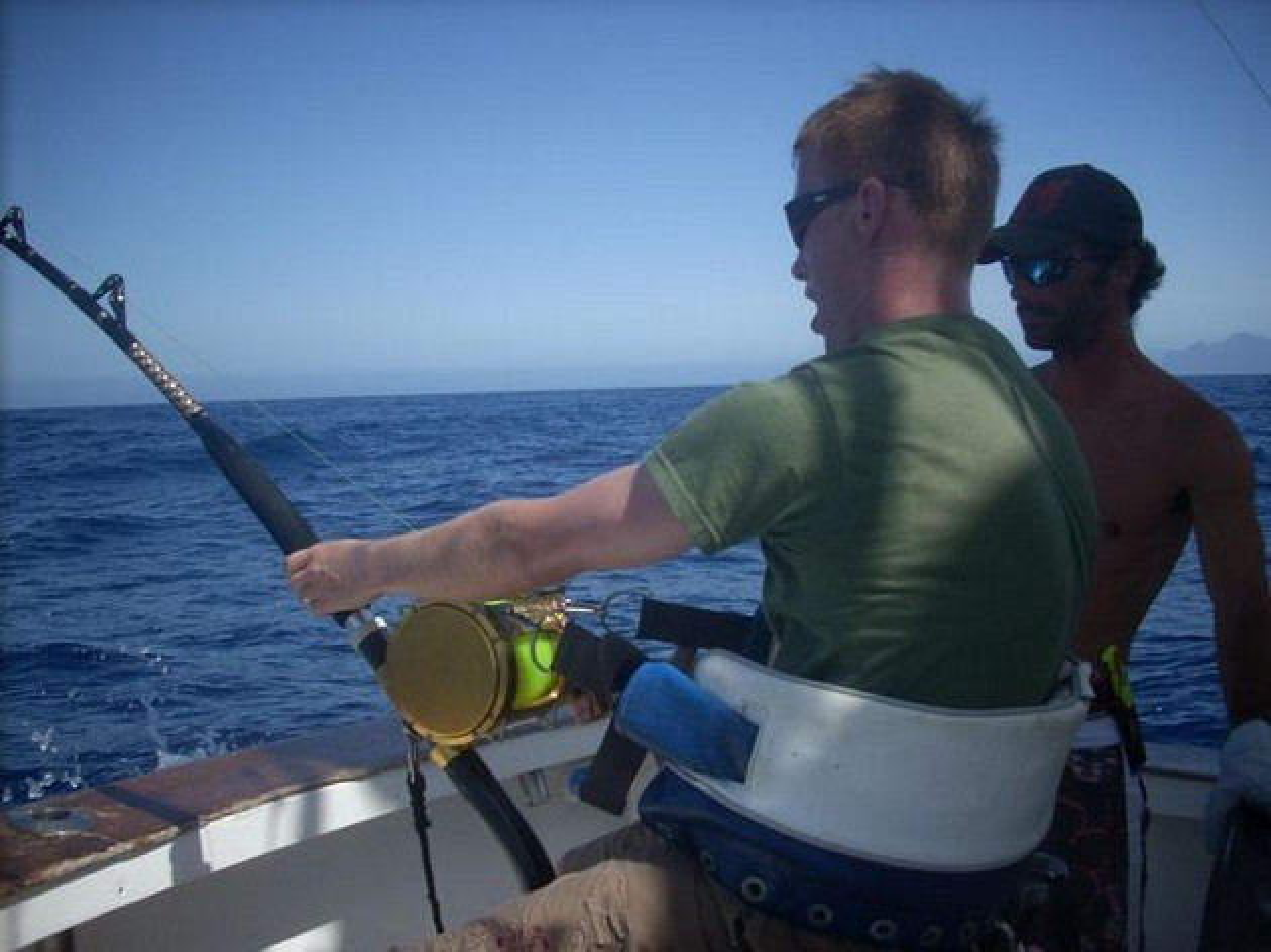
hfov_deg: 50.2
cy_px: 476
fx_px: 1358
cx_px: 636
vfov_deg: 38.6
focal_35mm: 37
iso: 64
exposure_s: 1/369
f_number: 5.6
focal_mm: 6.2
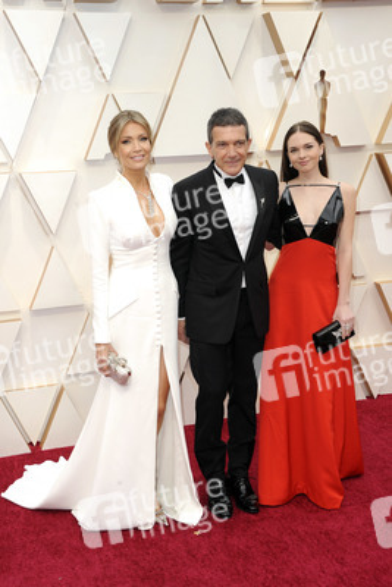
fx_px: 816
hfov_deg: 27.0
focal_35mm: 50
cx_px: 196
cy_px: 294
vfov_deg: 39.6
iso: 800
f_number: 7.1
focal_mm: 50
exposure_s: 1/200
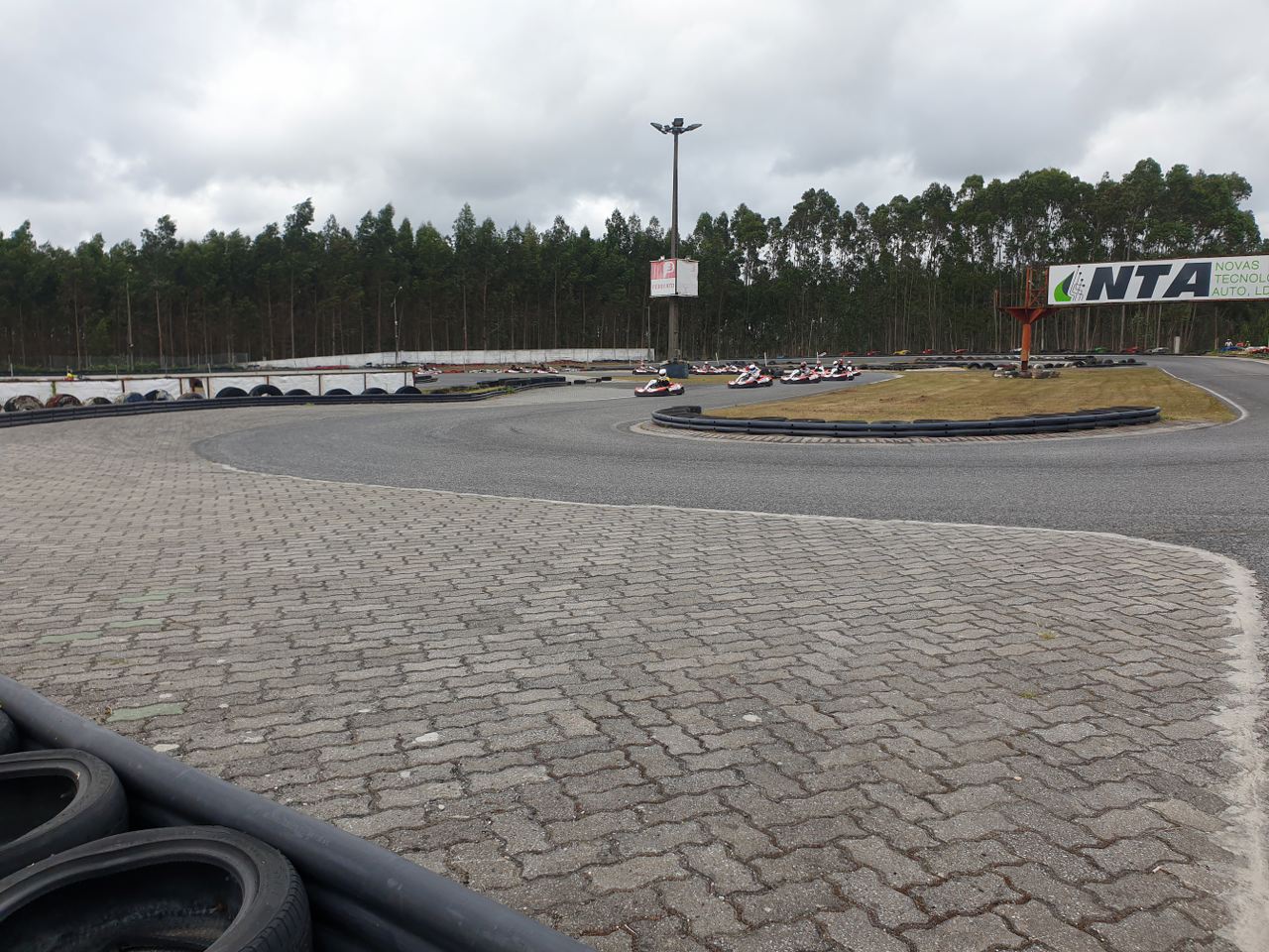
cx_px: 634
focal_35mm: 26
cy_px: 476
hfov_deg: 67.3
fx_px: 953
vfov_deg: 53.1
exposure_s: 1/629
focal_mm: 4.3
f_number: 2.4
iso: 50
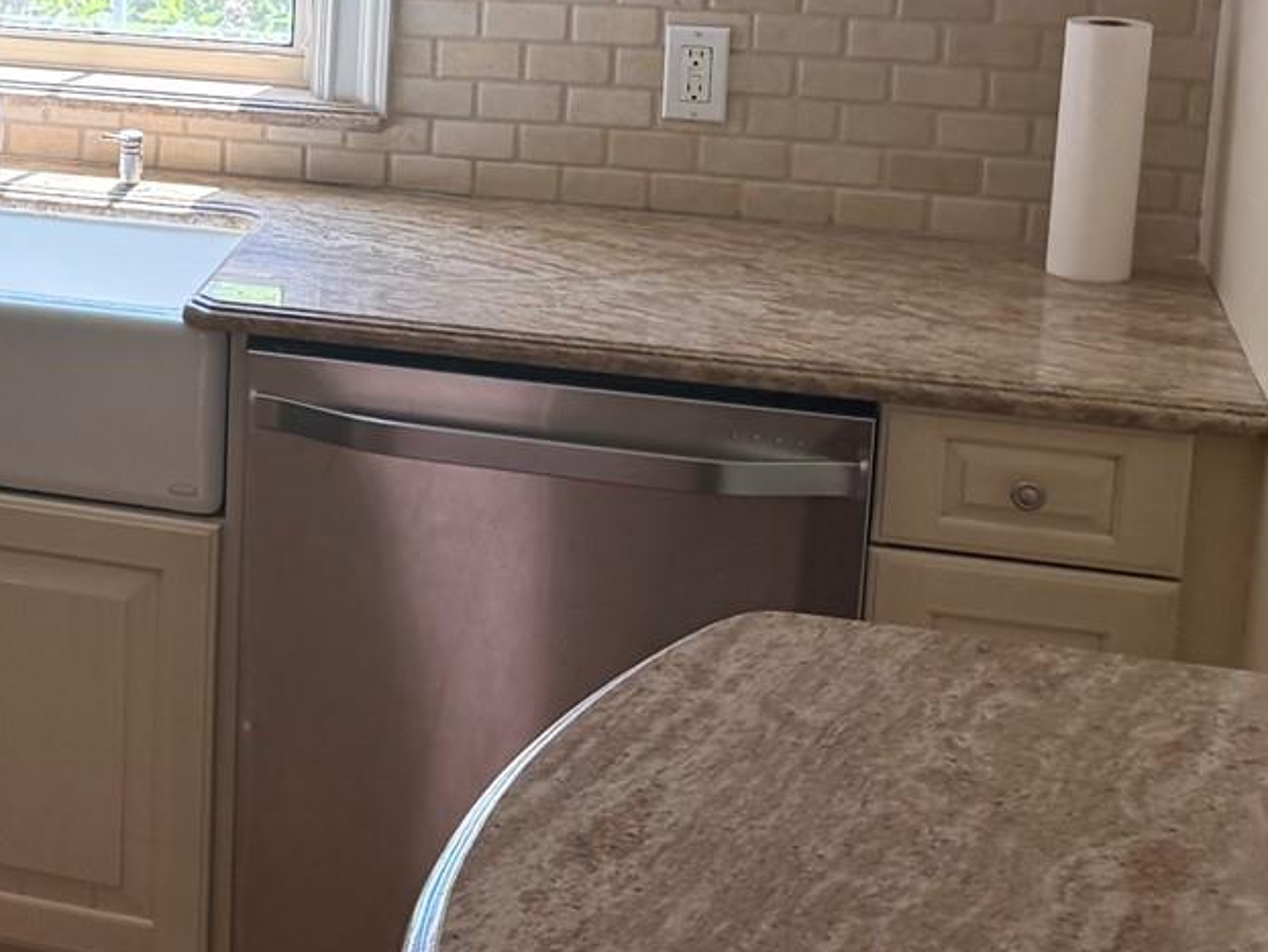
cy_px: 80
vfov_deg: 18.3
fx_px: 2895
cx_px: -477
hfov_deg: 21.7
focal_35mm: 79
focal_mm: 6.76
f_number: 1.78
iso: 125
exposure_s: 1/121
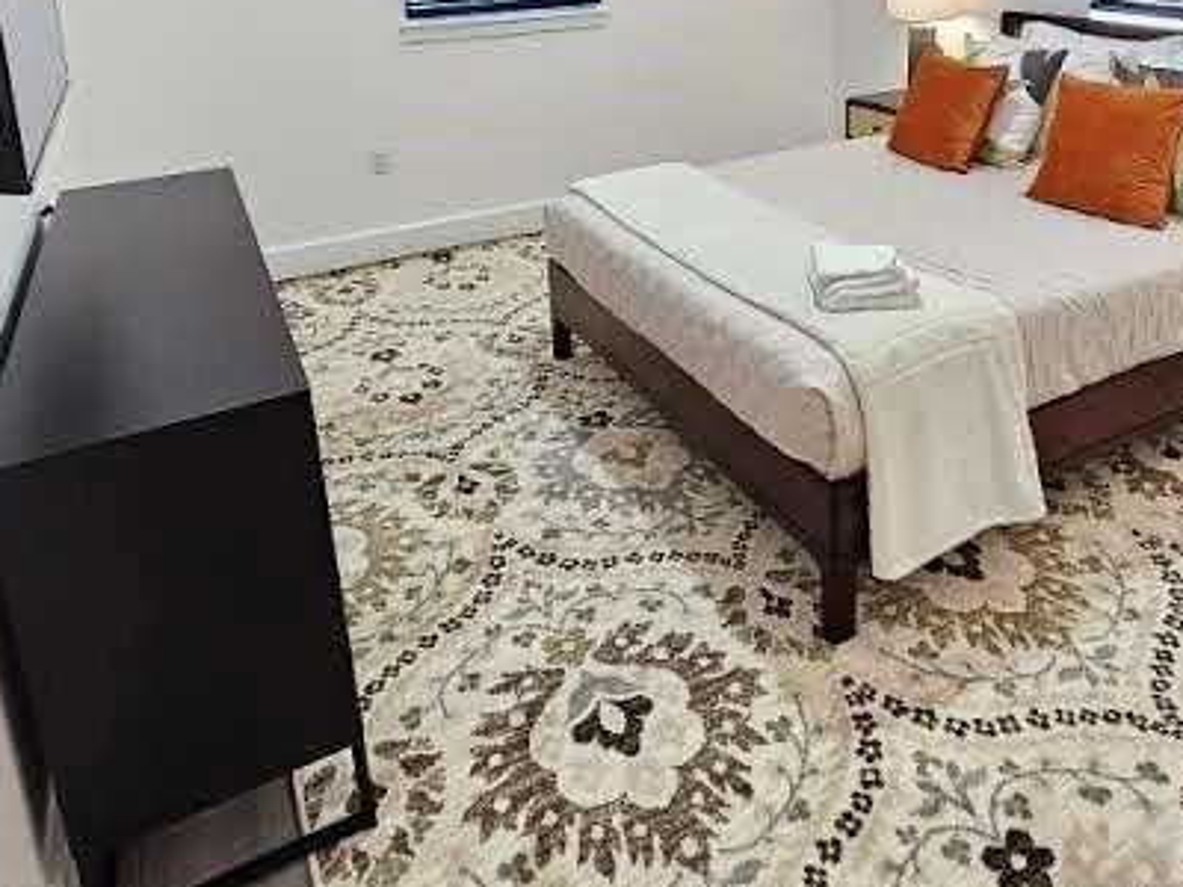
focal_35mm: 26
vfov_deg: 49.0
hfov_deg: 66.4
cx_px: 731
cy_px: 139
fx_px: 889
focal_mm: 2.2
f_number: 2.2
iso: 320
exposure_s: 1/30
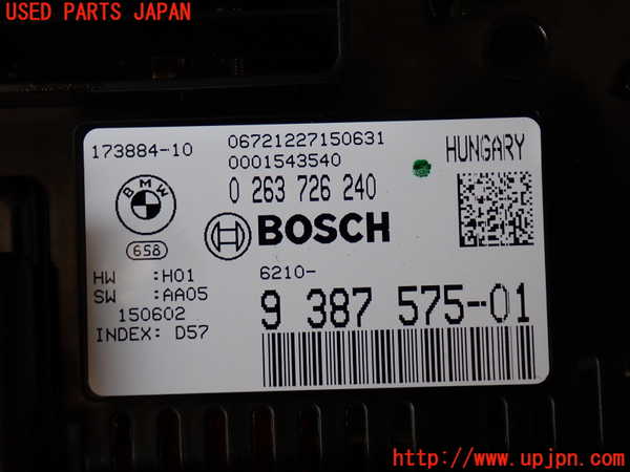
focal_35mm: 54
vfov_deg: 27.0
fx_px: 983
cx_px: 315
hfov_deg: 35.5
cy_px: 236
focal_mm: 9.65
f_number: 3.3
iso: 200
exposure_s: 1/80
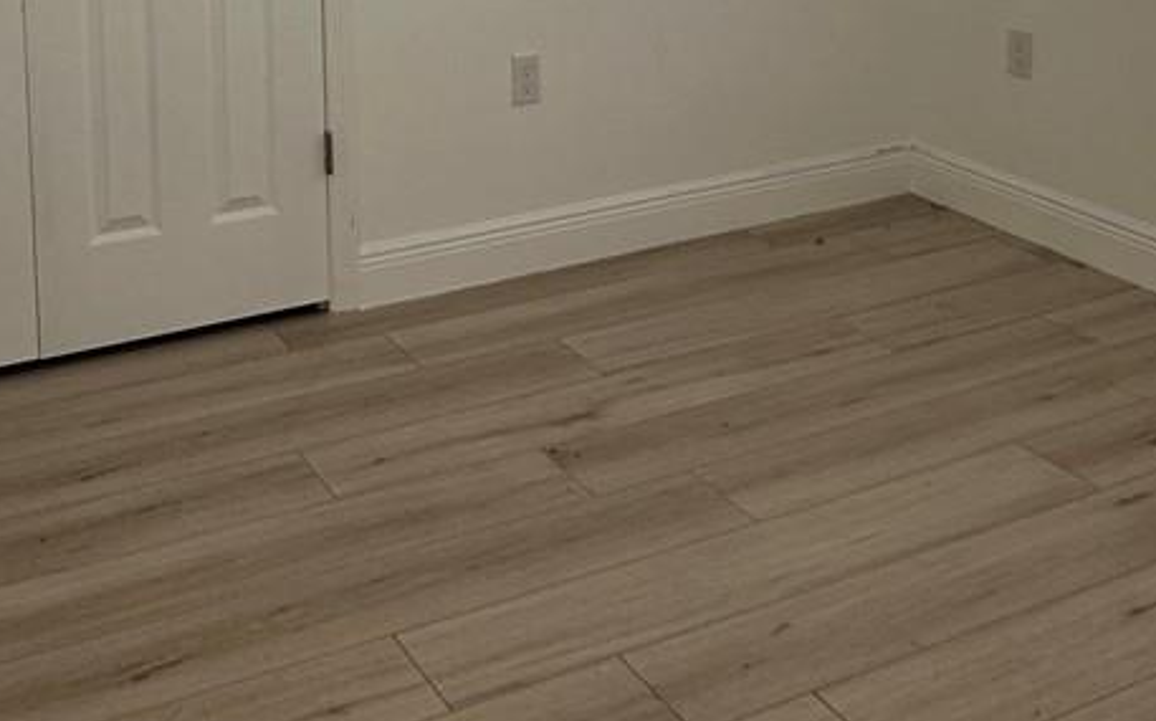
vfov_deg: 22.8
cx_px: 486
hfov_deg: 38.8
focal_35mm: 52
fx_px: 1637
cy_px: -149
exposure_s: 1/120
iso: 80
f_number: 2.2
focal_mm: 2.22
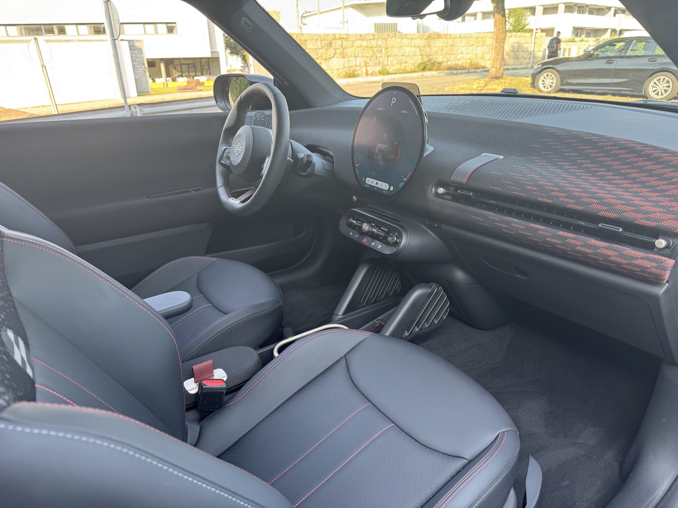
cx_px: 339
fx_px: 470
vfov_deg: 56.8
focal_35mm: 24
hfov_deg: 71.6
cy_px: 254
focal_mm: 6.76
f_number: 1.78
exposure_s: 1/121
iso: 100
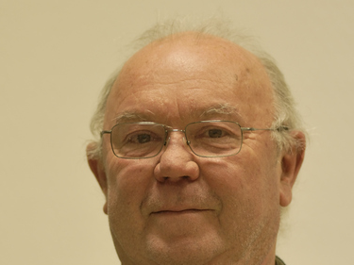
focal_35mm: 416
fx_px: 4253
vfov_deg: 3.6
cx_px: 174
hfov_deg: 4.8
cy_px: 259
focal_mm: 180
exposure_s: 1/80
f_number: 2.8
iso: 640
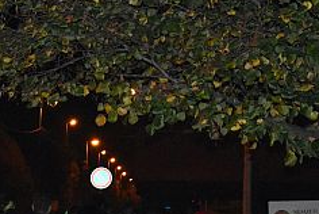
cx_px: -68
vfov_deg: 6.1
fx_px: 1982
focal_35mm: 223
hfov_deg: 9.1
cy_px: 219
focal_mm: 55
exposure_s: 1/60
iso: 6400
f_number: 5.6
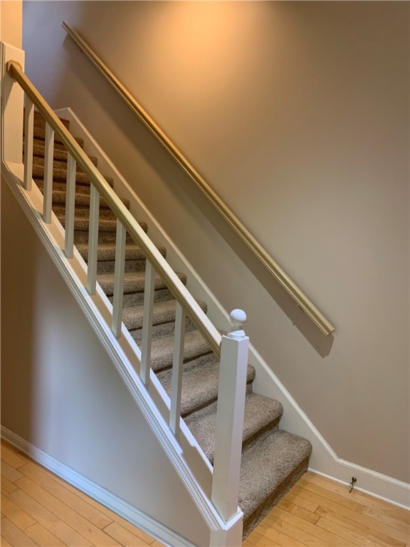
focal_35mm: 26
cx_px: 205
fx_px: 411
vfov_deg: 67.3
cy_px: 274
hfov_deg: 53.1
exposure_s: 1/60
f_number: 1.8
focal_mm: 4.25
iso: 200
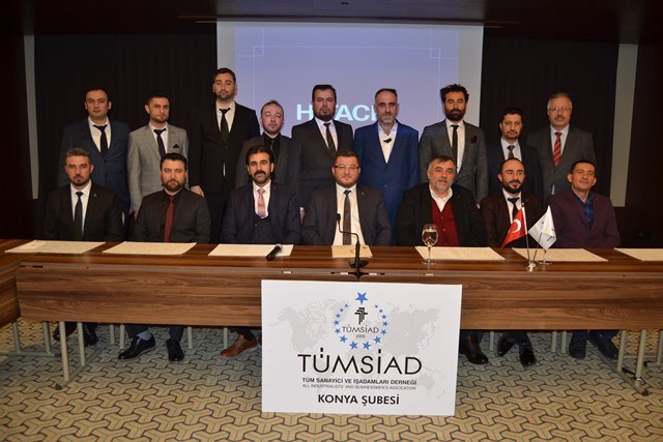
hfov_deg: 67.4
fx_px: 497
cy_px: 221
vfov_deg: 48.0
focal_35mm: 27
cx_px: 332
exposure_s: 1/60
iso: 400
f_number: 3.5
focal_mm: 18
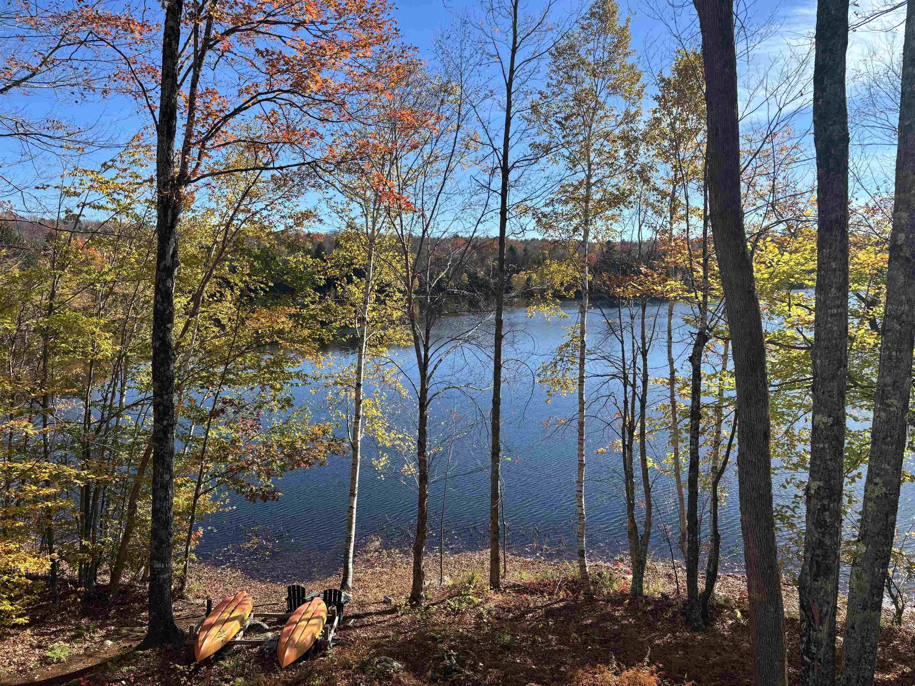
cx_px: 458
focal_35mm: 26
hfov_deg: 67.3
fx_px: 687
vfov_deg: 53.1
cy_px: 343
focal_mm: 5.96
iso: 50
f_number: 1.6
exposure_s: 1/2024
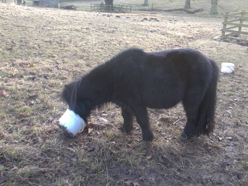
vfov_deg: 42.9
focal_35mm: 33
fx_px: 236
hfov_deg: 55.4
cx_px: 124
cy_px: 93
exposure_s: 1/25
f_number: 3.3
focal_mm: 5.9
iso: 160
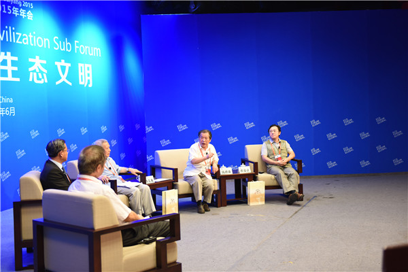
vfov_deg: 28.1
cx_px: 204
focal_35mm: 48
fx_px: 544
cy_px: 136
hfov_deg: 41.1
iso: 1000
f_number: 2.8
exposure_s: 1/125
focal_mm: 48
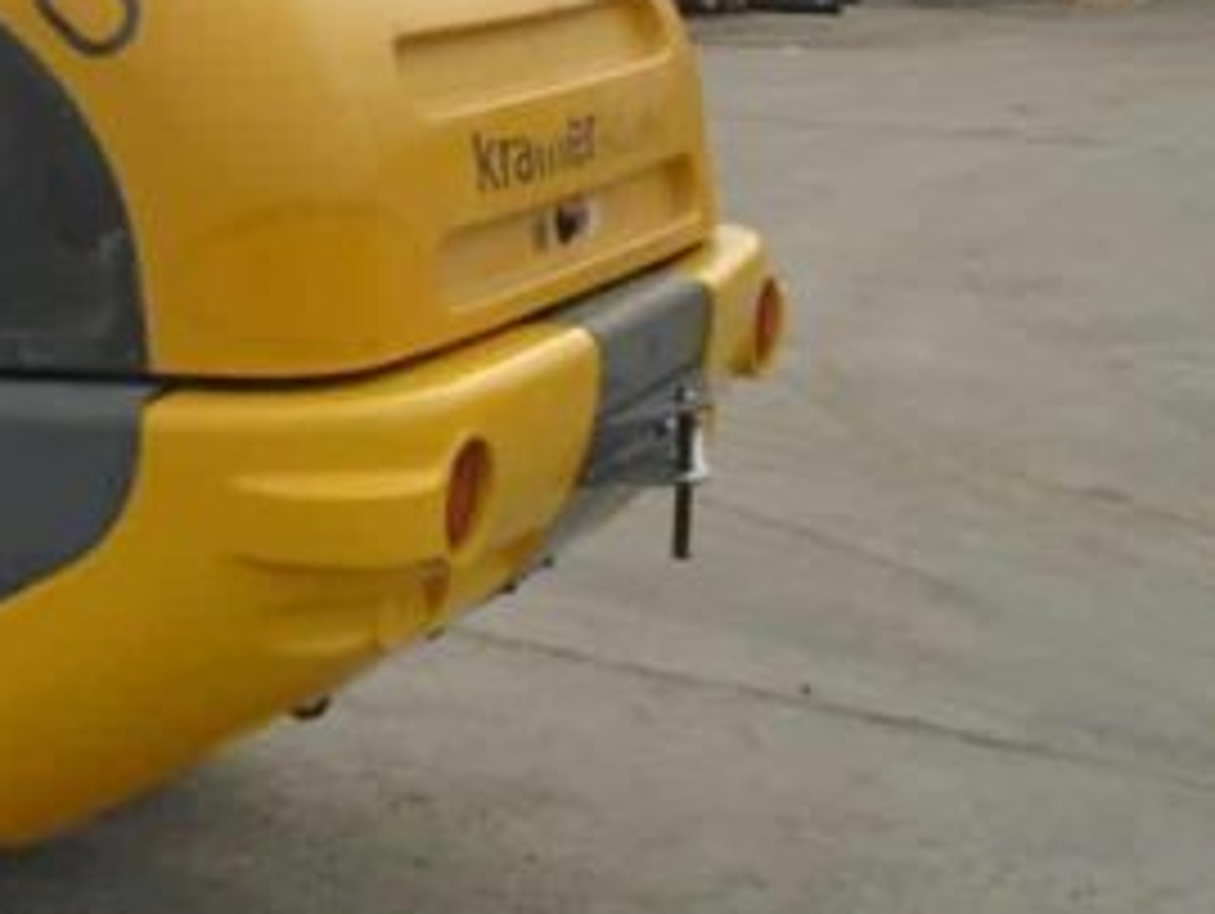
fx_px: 2705
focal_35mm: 77
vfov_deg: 18.7
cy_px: 27
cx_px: -450
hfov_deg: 22.2
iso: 100
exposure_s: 1/160
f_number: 8
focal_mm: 4.6
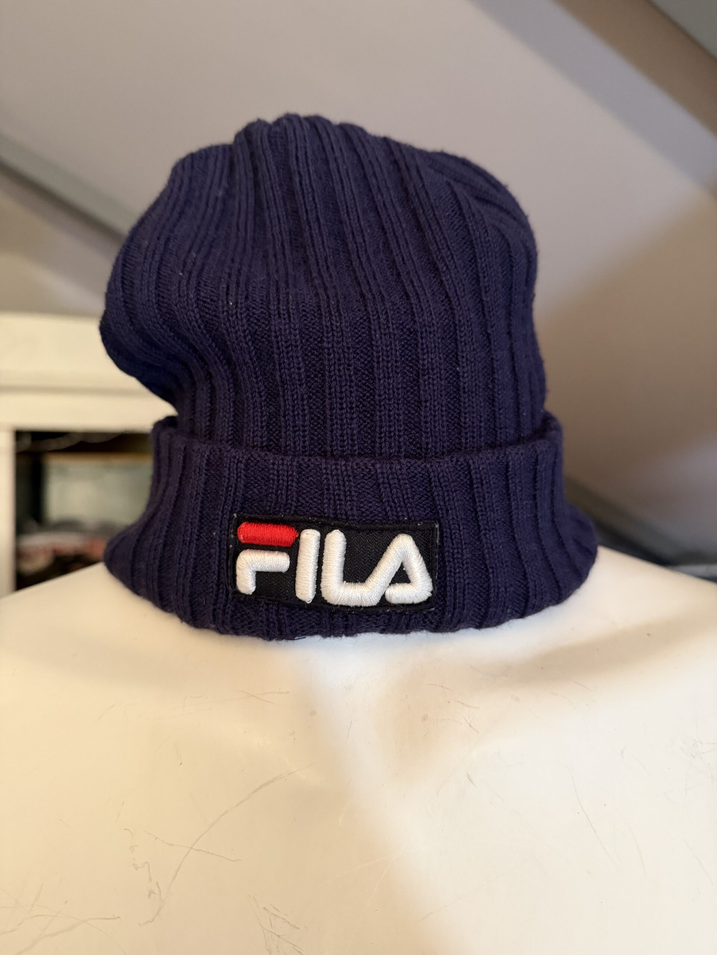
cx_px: 358
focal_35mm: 24
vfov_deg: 71.6
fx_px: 663
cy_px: 478
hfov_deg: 56.8
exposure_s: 1/50
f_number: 1.78
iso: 640
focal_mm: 6.76
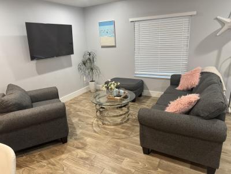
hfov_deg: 71.6
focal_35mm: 24
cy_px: 87
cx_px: 116
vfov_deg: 56.8
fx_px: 160
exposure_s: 1/60
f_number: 1.78
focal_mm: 6.76
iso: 320
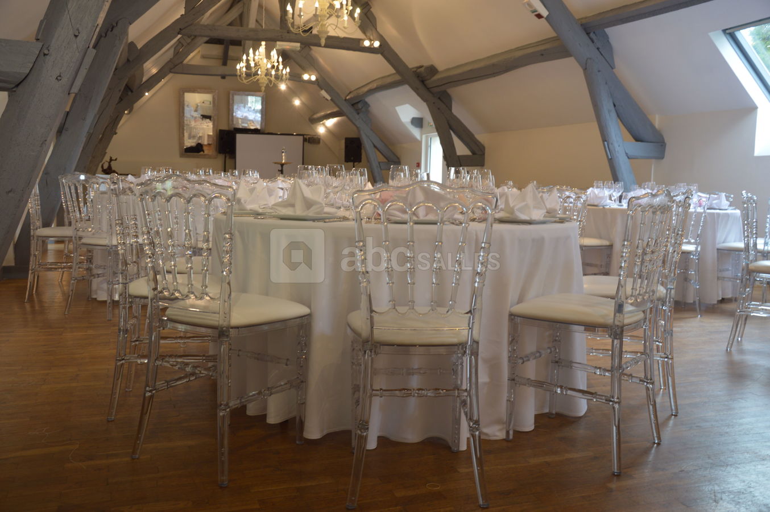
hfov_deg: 57.3
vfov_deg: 39.9
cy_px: 256
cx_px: 385
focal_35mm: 33
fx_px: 705
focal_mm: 22
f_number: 3.8
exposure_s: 1/30
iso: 200
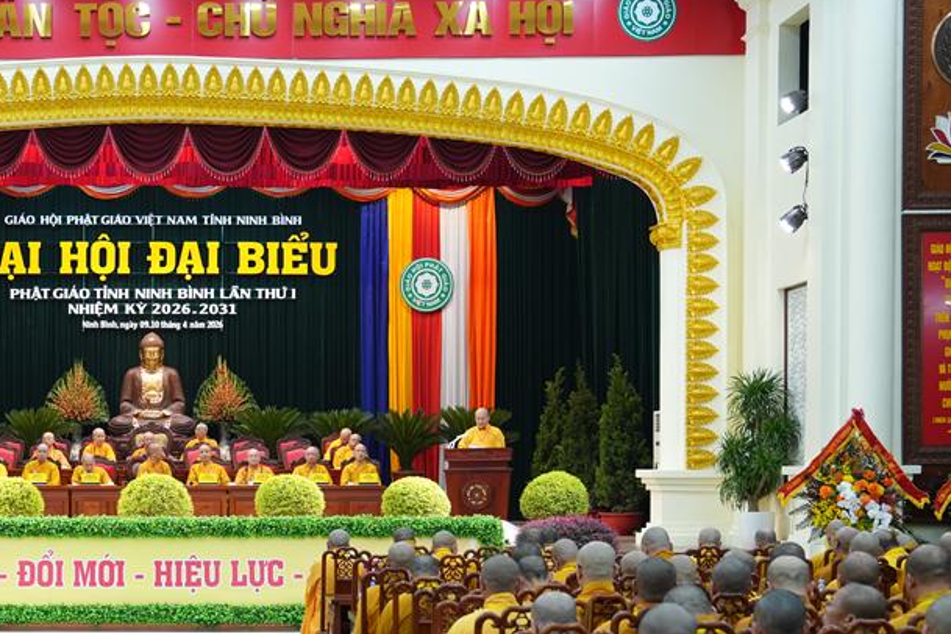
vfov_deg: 20.1
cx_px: 139
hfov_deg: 29.1
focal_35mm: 67
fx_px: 1770
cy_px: 489
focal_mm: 34
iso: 800
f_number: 2.8
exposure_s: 1/100
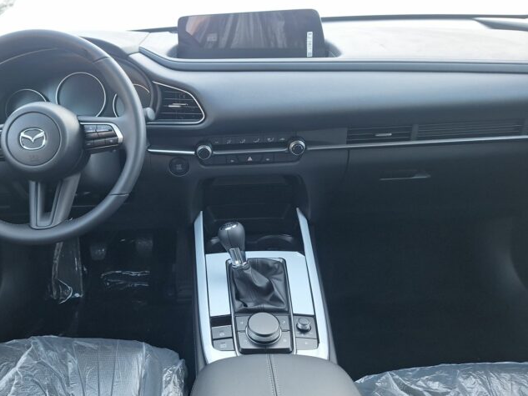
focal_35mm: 29
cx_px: 198
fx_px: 442
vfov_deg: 48.2
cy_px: 180
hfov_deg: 60.8
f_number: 1.8
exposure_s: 1/60
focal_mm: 5.54
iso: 50
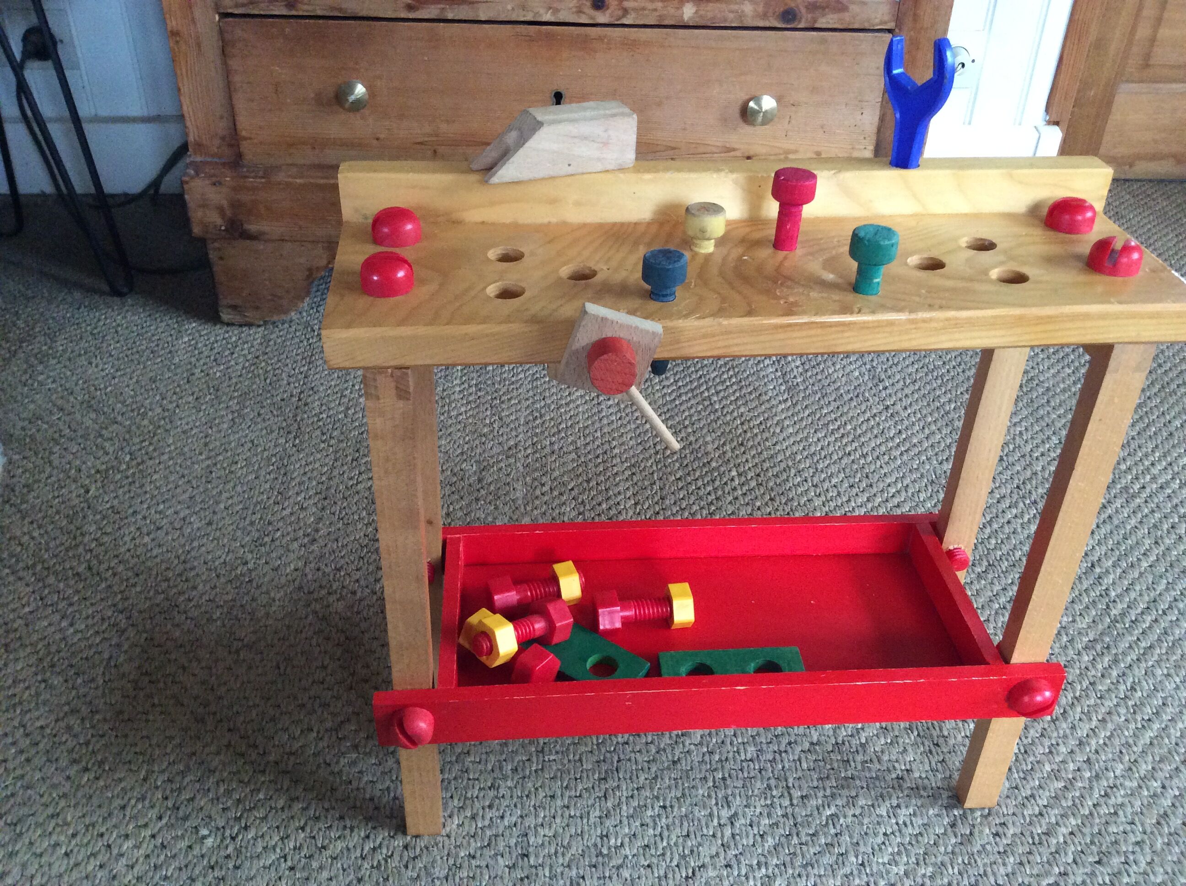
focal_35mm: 32
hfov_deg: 56.9
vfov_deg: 44.1
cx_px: 593
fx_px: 1095
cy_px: 443
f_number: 2.4
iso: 250
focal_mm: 3.3
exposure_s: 1/25
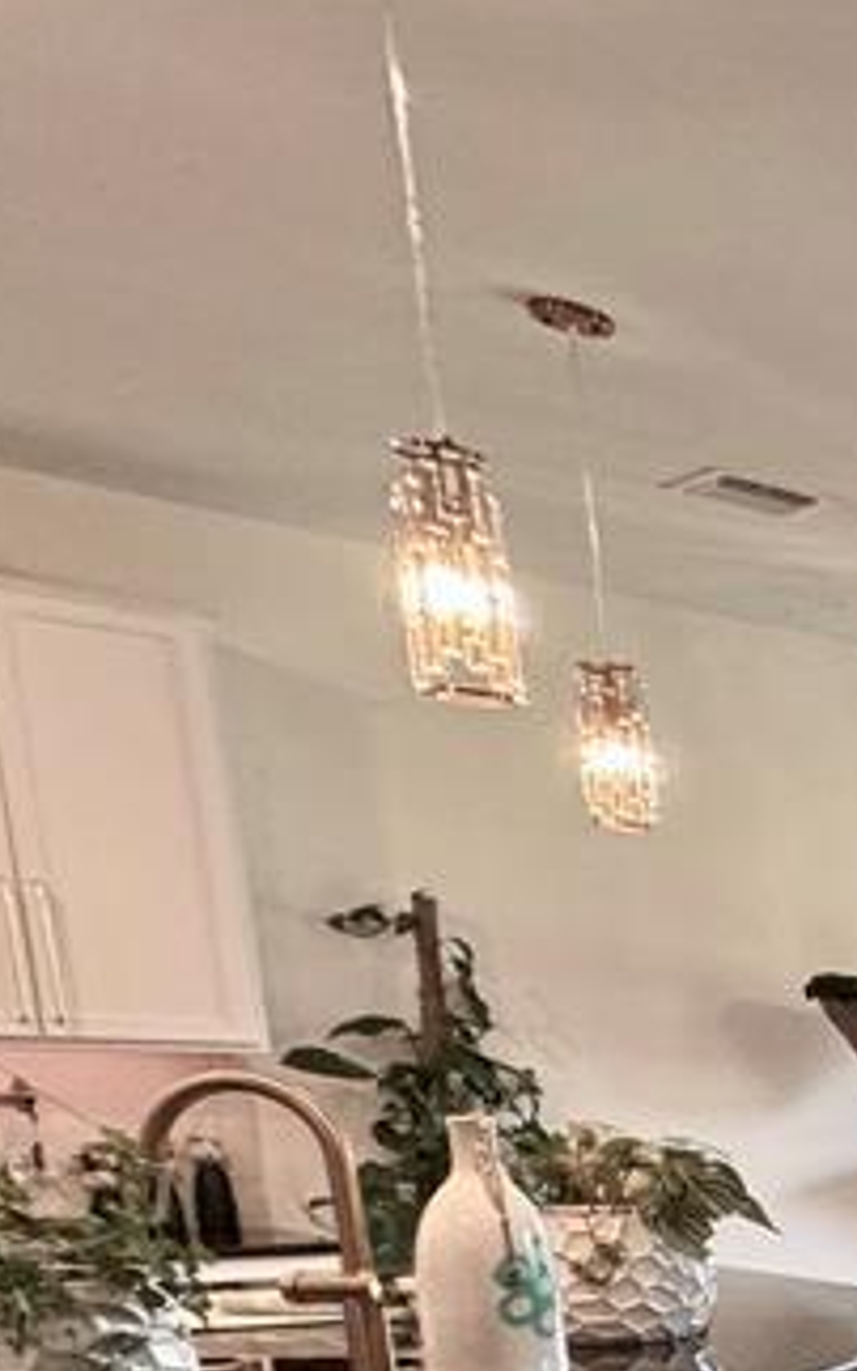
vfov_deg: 37.9
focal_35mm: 47
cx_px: 2142
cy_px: 1379
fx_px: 1756
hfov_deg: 14.5
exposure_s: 1/120
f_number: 2.2
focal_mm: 2.22
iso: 250
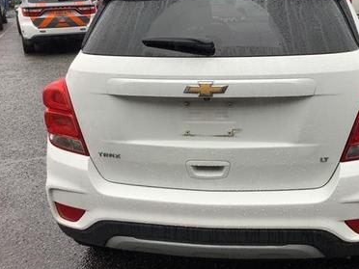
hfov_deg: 44.4
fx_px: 436
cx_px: 225
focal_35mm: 42
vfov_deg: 34.3
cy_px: 121
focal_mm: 3.3
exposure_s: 1/120
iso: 32
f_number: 2.4
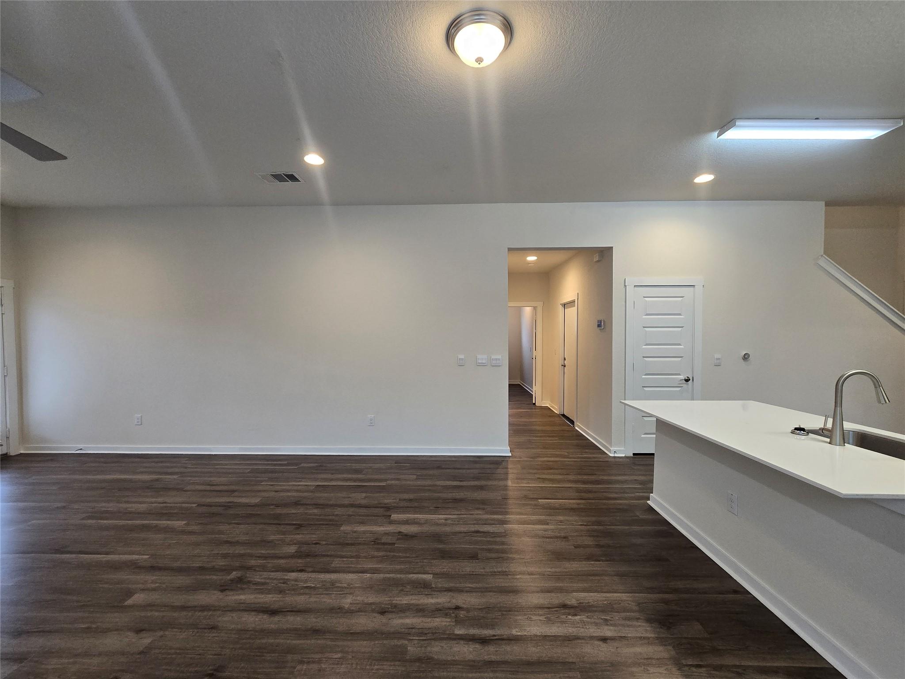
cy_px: 340
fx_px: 340
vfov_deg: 89.9
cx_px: 452
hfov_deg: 106.2
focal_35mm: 13
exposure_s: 1/60
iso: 200
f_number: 2.2
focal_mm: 2.2
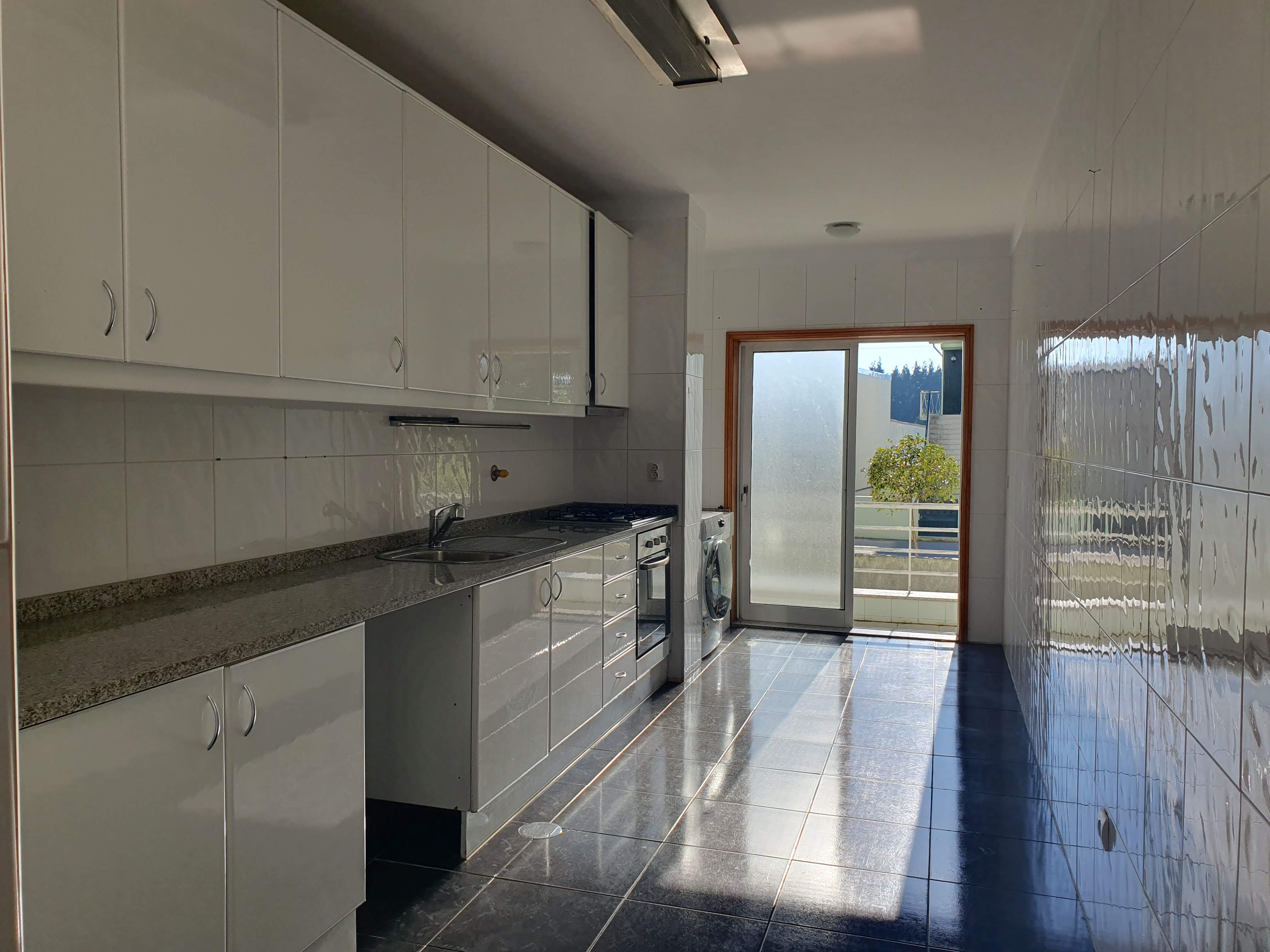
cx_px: 635
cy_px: 476
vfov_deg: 53.1
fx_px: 954
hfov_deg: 67.3
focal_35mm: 26
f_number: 2.4
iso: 50
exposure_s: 1/768
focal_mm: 4.32
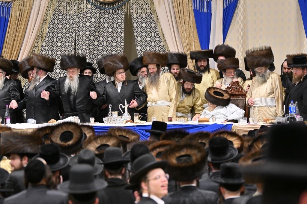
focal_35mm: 142
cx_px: 154
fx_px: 1210
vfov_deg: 9.7
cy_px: 102
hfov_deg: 14.5
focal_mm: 95
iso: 500
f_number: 2.8
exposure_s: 1/200
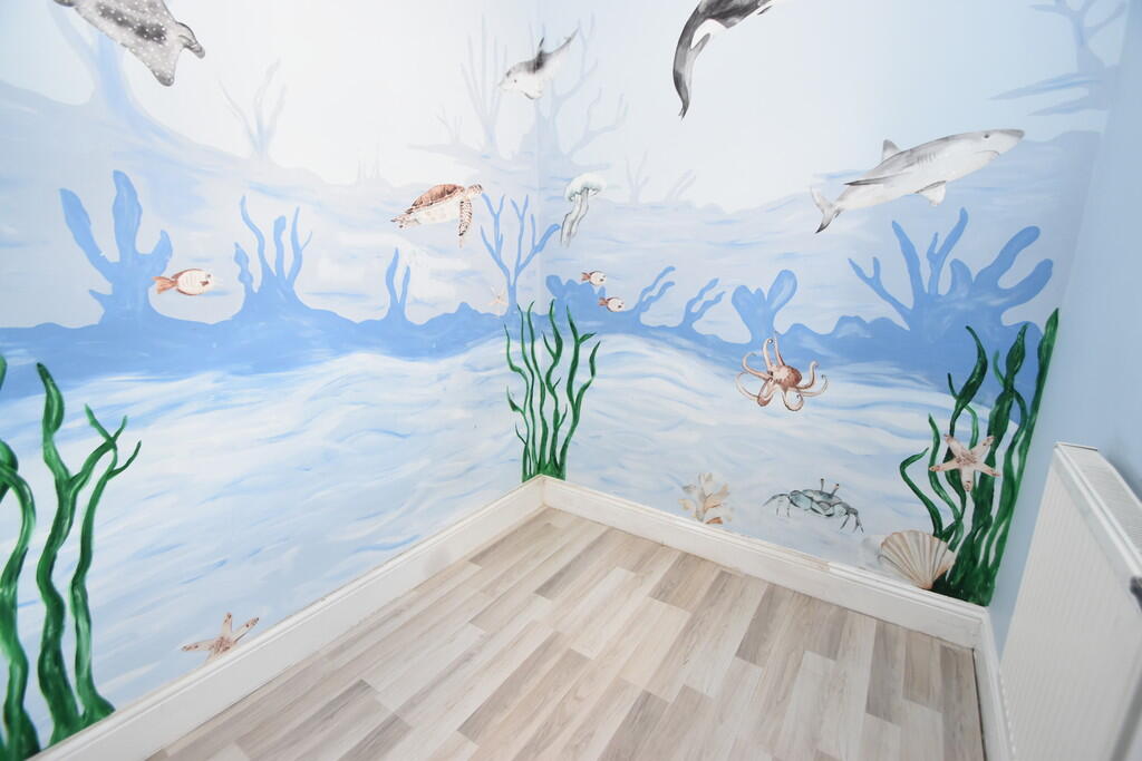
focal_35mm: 15
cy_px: 380
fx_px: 476
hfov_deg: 100.4
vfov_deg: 77.3
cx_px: 571
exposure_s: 1/100
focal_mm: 10
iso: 800
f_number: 5
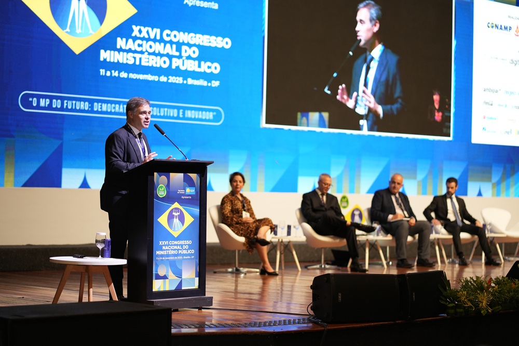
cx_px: 260
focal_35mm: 85
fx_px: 1225
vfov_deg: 16.1
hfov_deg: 23.9
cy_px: 173
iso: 1600
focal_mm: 85
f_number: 1.8
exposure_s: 1/250
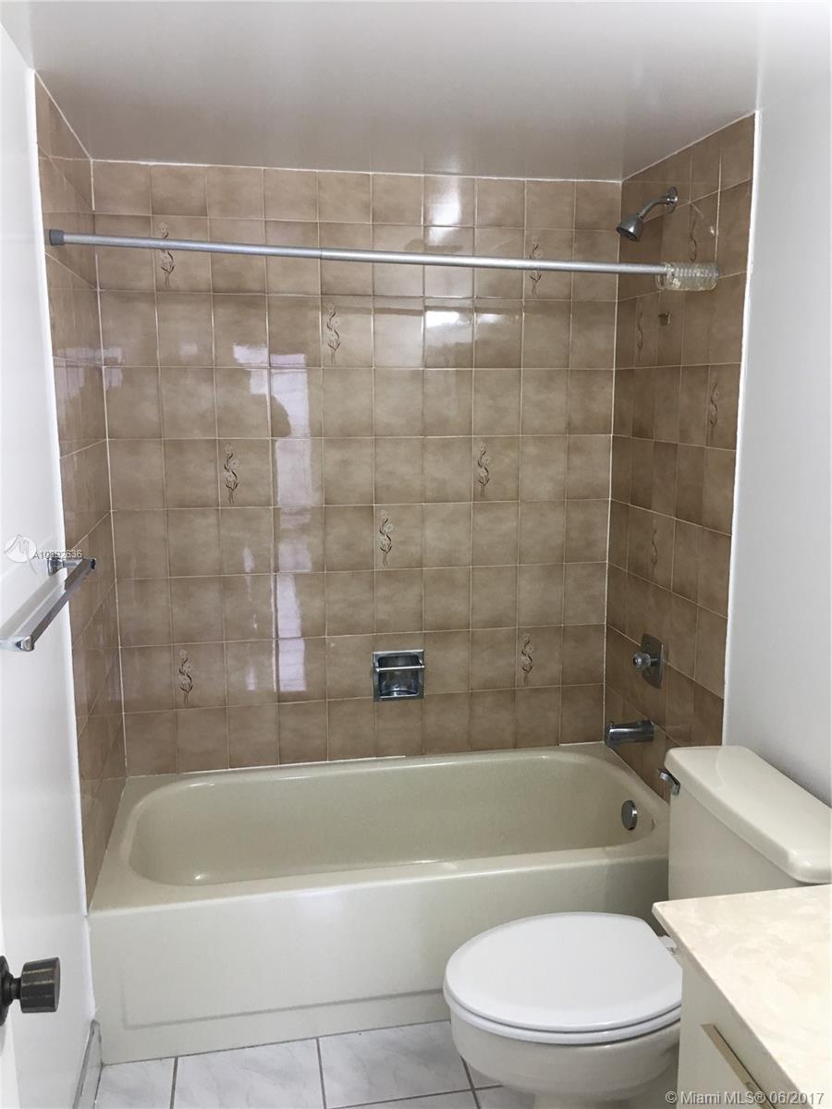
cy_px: 554
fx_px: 929
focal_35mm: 29
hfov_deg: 48.2
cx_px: 416
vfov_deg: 61.7
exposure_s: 1/30
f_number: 2.2
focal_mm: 4.15
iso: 32
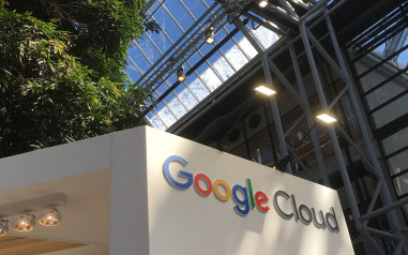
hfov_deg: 46.1
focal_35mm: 43
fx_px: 478
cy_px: 116
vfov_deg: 29.8
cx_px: 178
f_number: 2.2
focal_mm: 4.15
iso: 25
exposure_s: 1/422
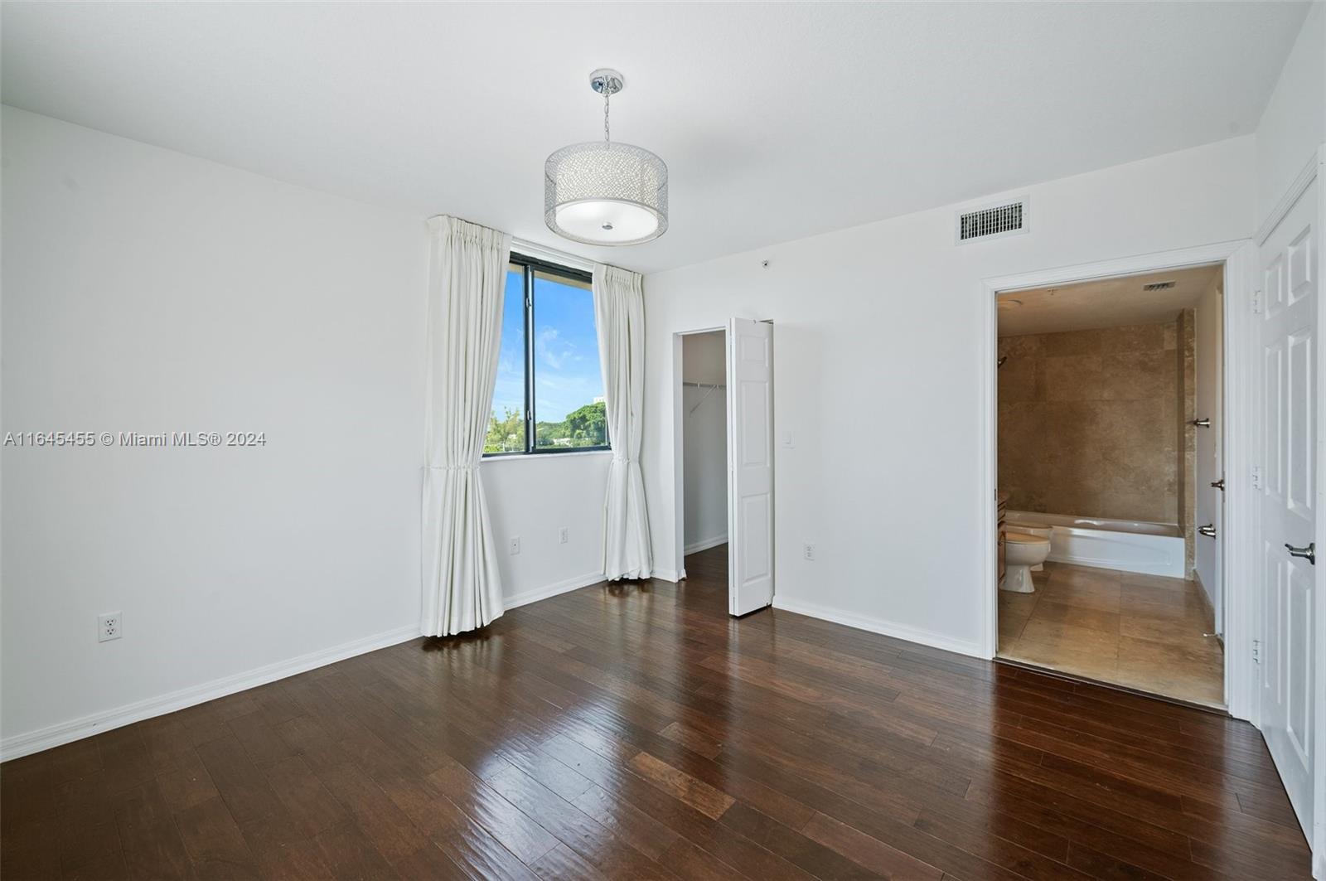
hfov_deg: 104.3
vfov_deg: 81.1
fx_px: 515
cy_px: 440
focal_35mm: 14
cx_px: 663
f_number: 8
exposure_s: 1/20
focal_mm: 14
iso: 200
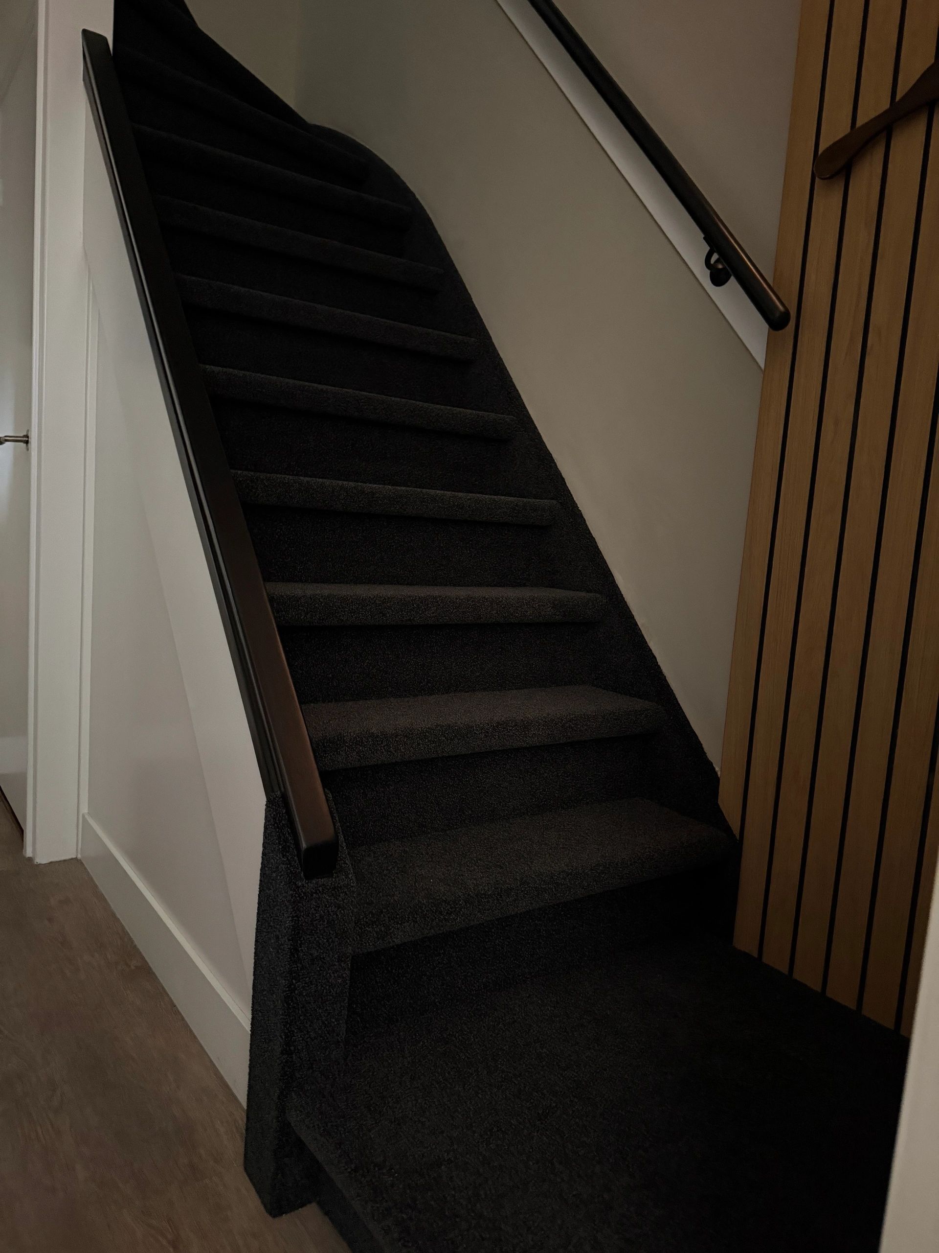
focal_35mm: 24
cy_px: 626
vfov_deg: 71.6
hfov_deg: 56.8
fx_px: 868
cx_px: 470
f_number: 1.78
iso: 1600
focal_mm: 6.76
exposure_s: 1/16
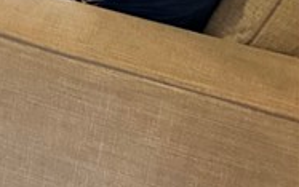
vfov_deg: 7.5
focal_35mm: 151
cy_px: -392
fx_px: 1231
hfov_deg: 10.8
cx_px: -518
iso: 500
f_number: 1.6
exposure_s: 1/60
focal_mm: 5.96
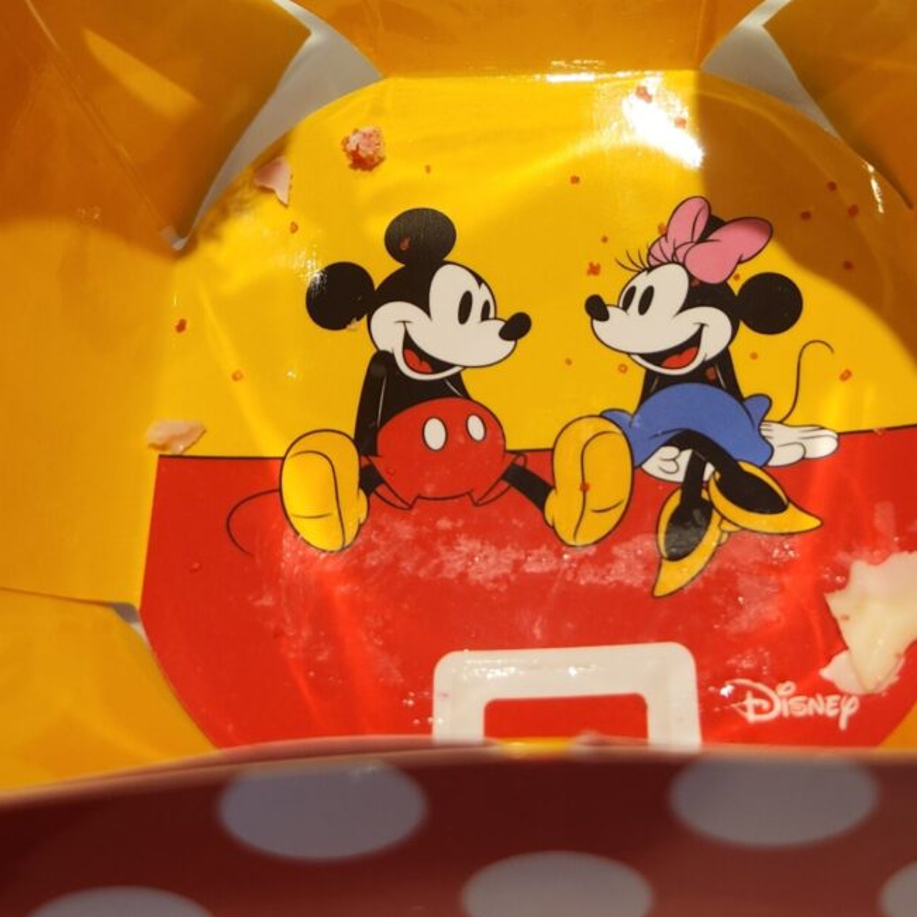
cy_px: 270
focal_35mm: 32
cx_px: 531
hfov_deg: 50.9
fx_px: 959
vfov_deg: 49.7
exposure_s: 1/182
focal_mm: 5.4
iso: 80
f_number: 1.8
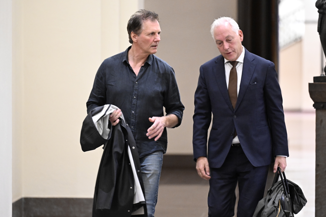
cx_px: 163
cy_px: 108
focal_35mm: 200
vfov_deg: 6.9
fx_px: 1811
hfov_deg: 10.3
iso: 5000
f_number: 2.8
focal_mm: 200
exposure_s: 1/80
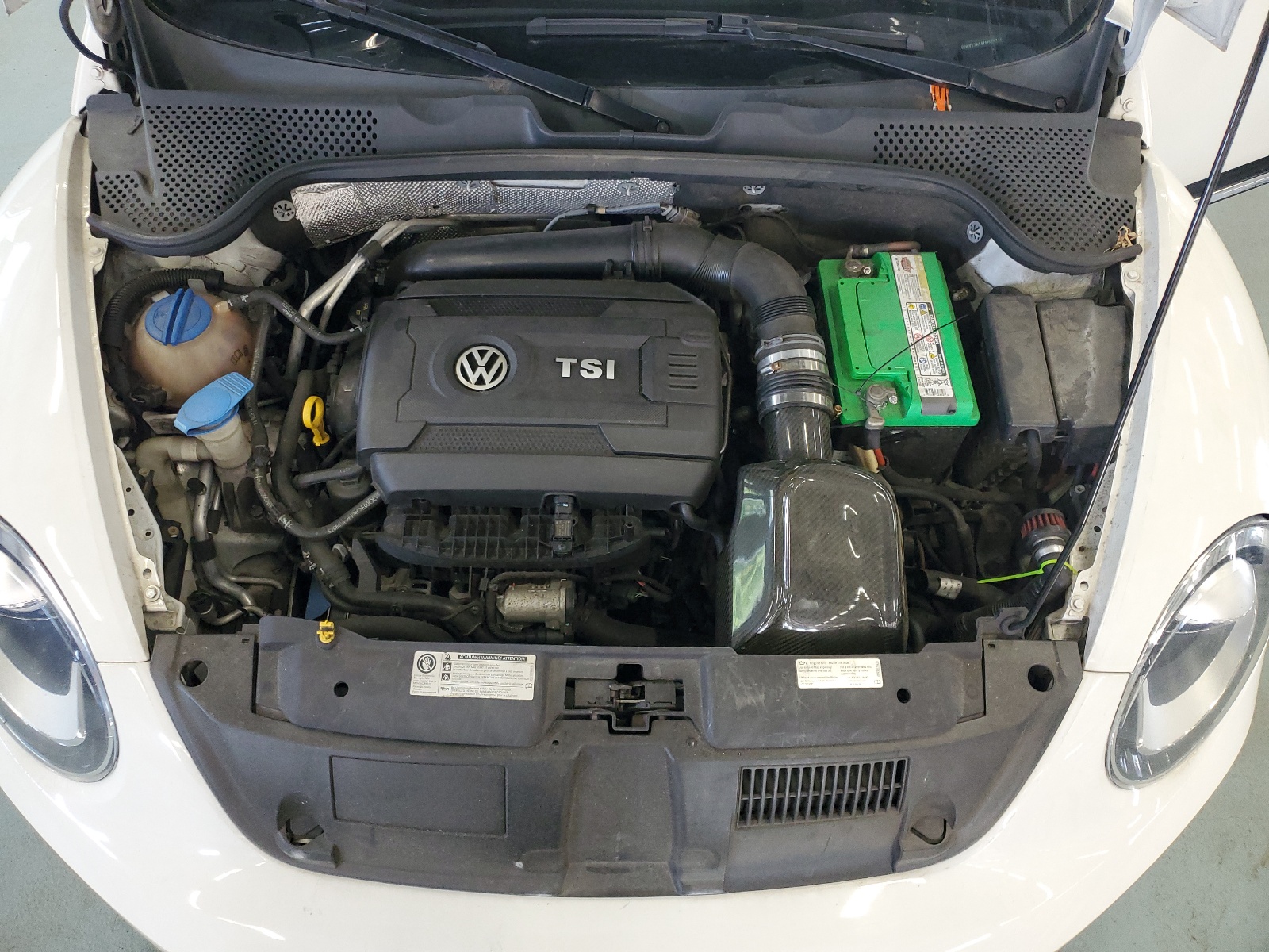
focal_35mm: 26
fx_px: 953
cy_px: 476
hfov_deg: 67.3
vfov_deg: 53.1
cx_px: 634
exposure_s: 1/60.2
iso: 178
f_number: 1.5
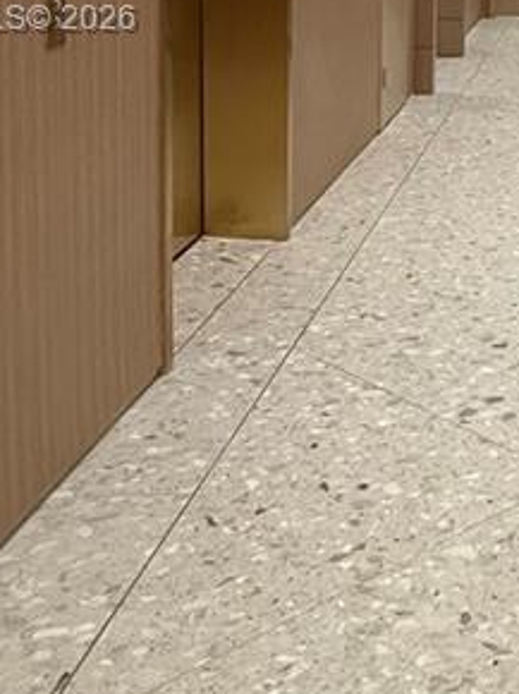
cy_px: 22
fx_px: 1161
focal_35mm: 58
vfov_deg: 31.1
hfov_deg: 21.4
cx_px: 770
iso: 200
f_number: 2.2
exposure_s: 1/120
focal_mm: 2.22
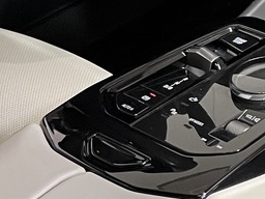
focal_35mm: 146
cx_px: 544
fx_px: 1118
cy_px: 3
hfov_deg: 11.9
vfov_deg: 10.1
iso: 250
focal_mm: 5.1
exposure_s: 1/50
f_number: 1.6
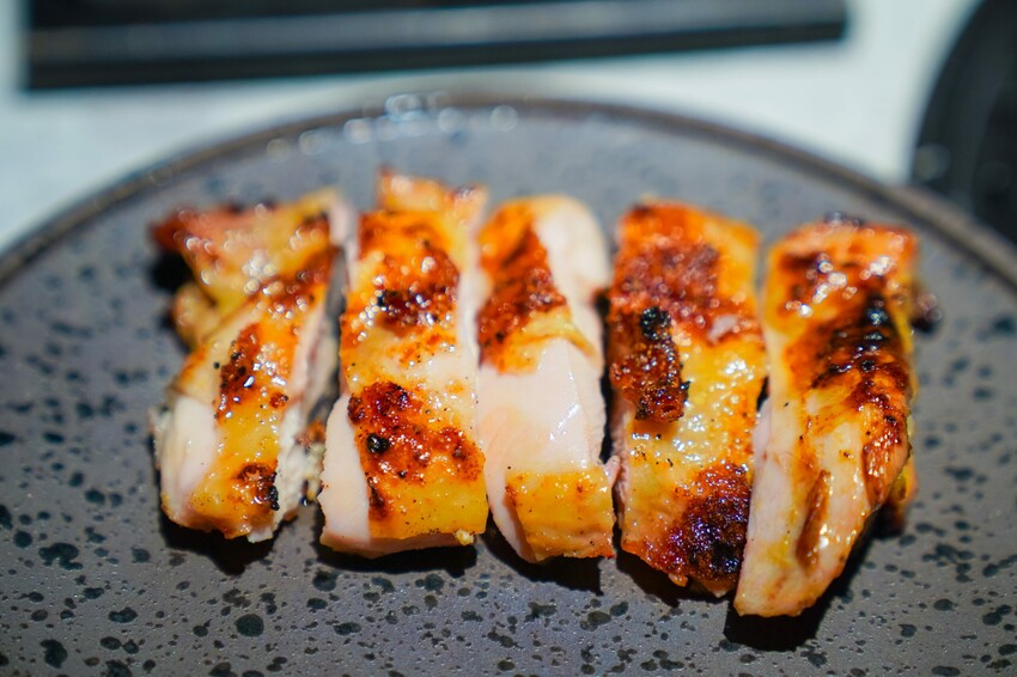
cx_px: 508
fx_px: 1977
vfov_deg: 19.4
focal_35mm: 70
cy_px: 338
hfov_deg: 28.9
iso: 800
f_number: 2.8
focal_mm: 70
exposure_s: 1/80
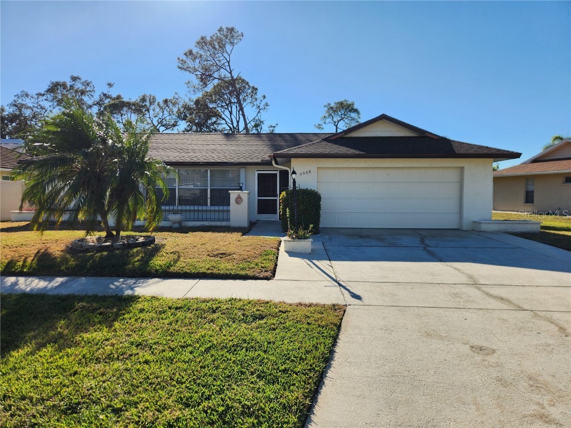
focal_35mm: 23
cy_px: 214
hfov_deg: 73.9
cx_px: 286
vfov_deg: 58.9
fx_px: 379
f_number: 1.8
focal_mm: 5.4
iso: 20
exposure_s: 1/1915
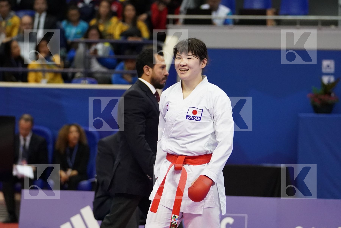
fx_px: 1686
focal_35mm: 178
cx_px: 170
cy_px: 114
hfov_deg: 11.5
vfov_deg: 7.7
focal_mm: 119
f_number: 2.8
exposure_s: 1/1000
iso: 5000
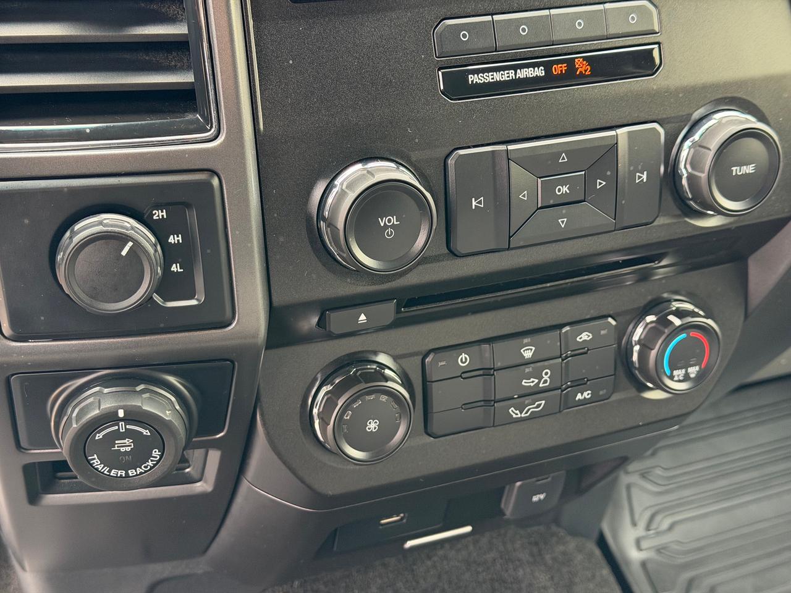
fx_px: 1097
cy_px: 296
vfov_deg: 30.3
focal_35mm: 48
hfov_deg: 39.7
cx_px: 396
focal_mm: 6.76
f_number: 1.78
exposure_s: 1/60
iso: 200
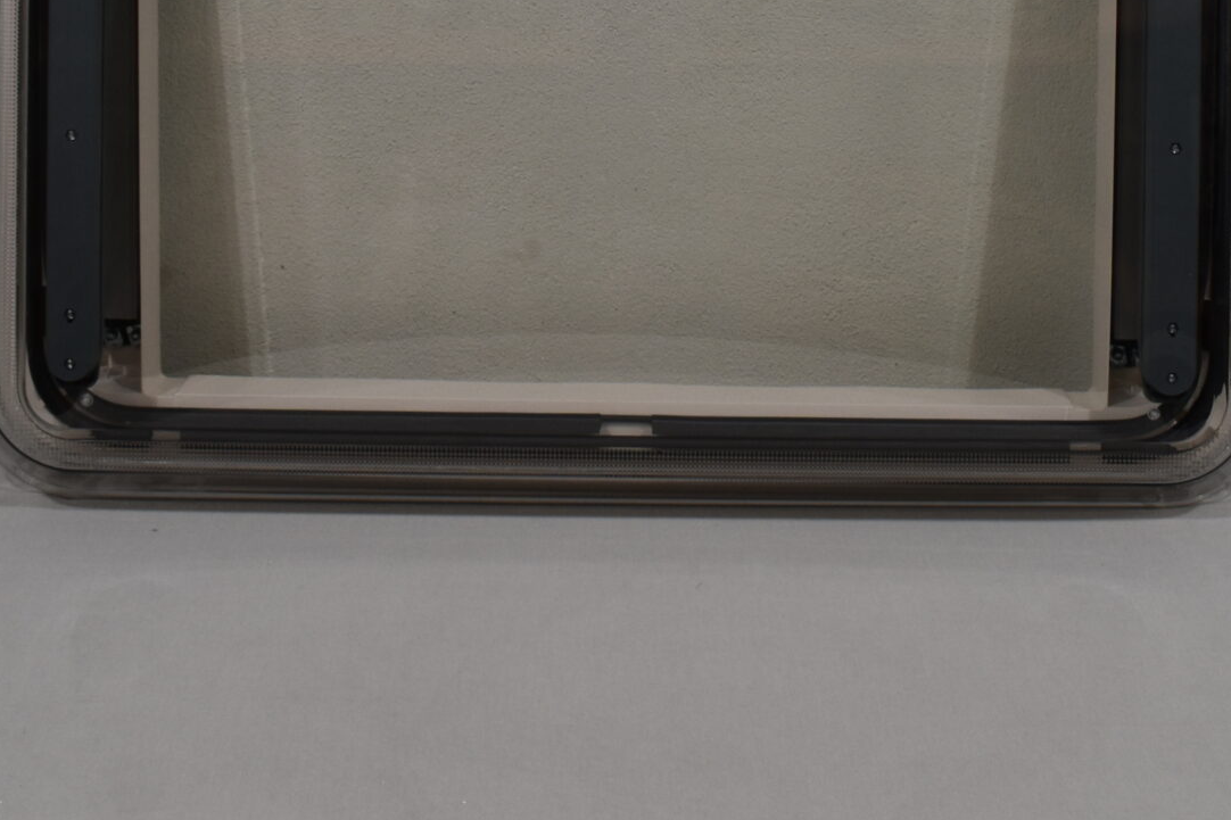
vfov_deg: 18.6
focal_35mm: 71
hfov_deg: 28.5
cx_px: 631
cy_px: -28
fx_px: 2427
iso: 360
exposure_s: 1/125
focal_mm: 20
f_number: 5.6
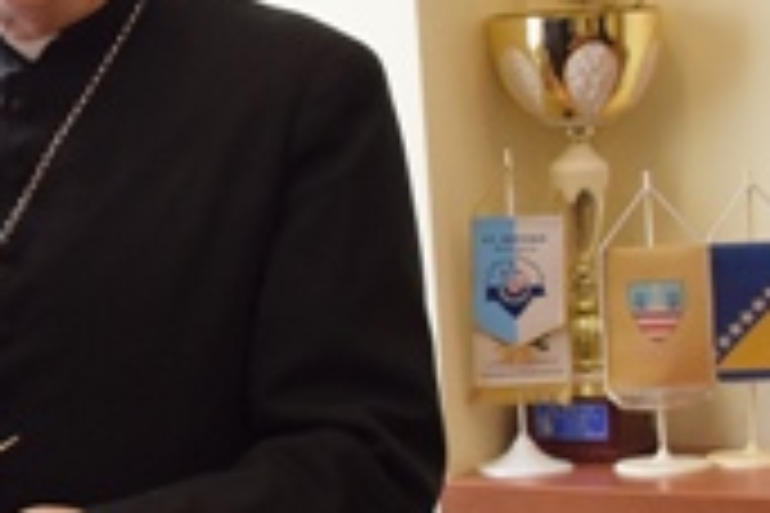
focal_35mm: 138
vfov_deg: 9.9
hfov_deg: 13.3
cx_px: -639
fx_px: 2956
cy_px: 230
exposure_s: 1/100
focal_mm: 21
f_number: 5.6
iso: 1000
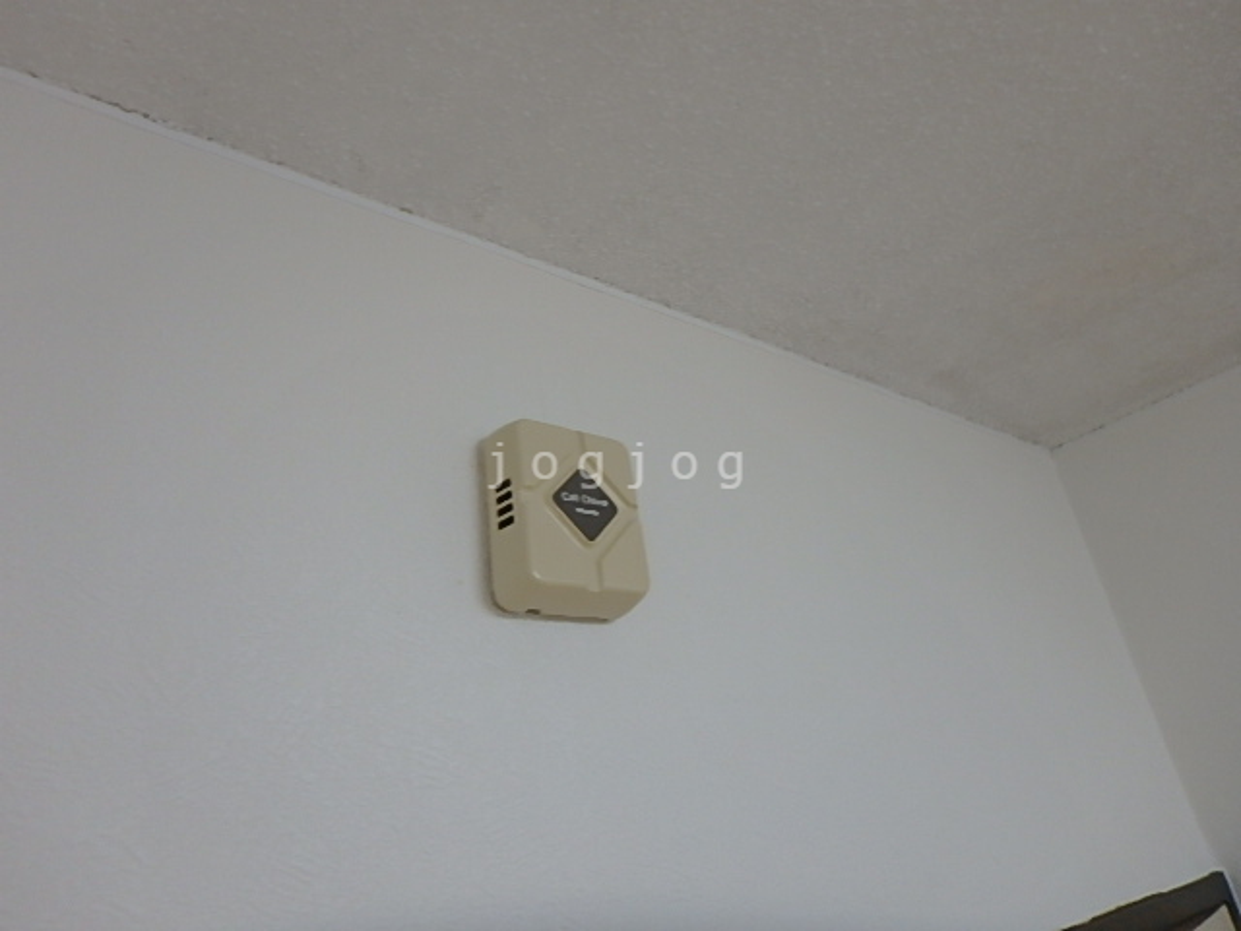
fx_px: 753
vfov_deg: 63.4
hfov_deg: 79.0
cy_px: 466
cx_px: 620
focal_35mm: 21
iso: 200
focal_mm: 3.7
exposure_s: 1/50
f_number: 3.5
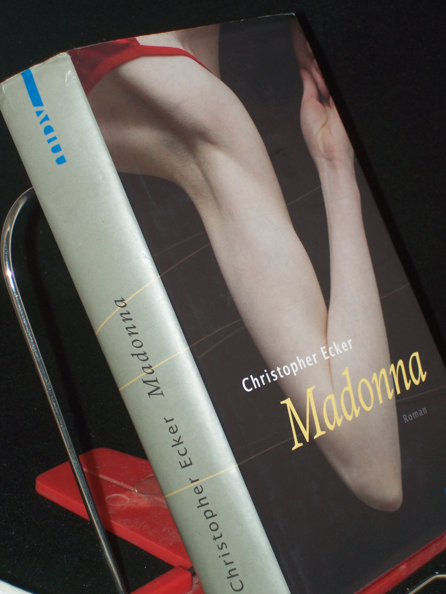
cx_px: 223
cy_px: 297
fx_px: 1752
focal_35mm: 102
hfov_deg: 14.5
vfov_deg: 19.3
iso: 80
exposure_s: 1/100
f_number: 4.6
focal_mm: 16.8
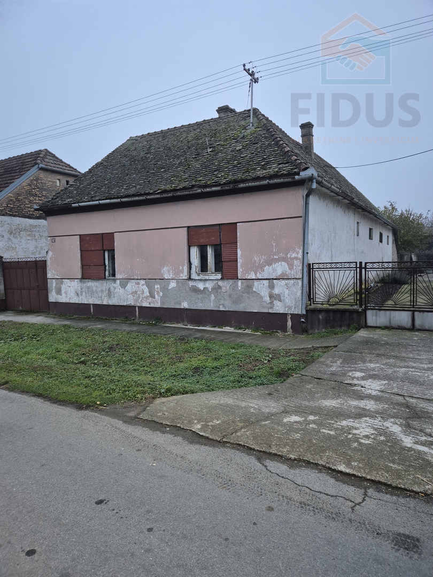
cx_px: 216
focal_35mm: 23
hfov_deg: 58.9
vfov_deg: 73.9
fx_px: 384
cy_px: 288
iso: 640
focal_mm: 5.4
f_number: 1.8
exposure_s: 1/100
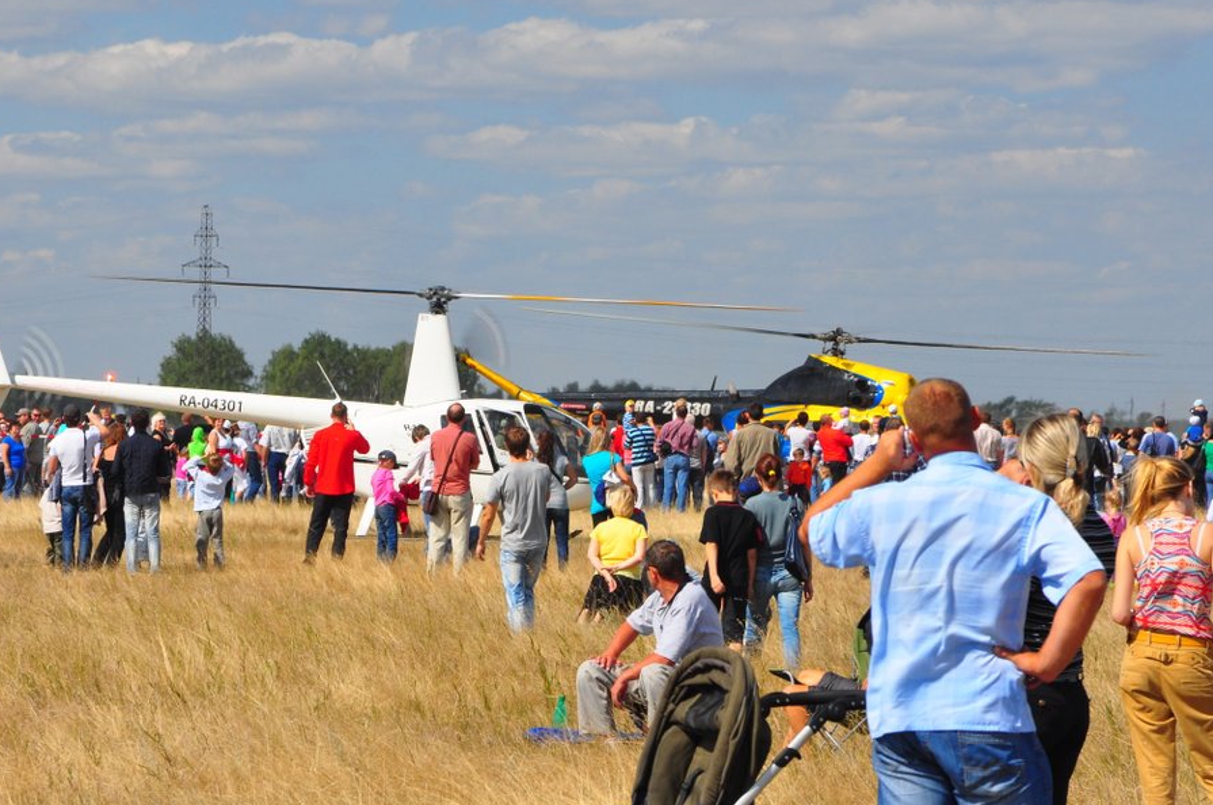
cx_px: 523
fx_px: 7219
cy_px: 424
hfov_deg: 9.6
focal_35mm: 215
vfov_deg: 6.4
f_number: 13
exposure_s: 1/80
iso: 200
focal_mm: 125
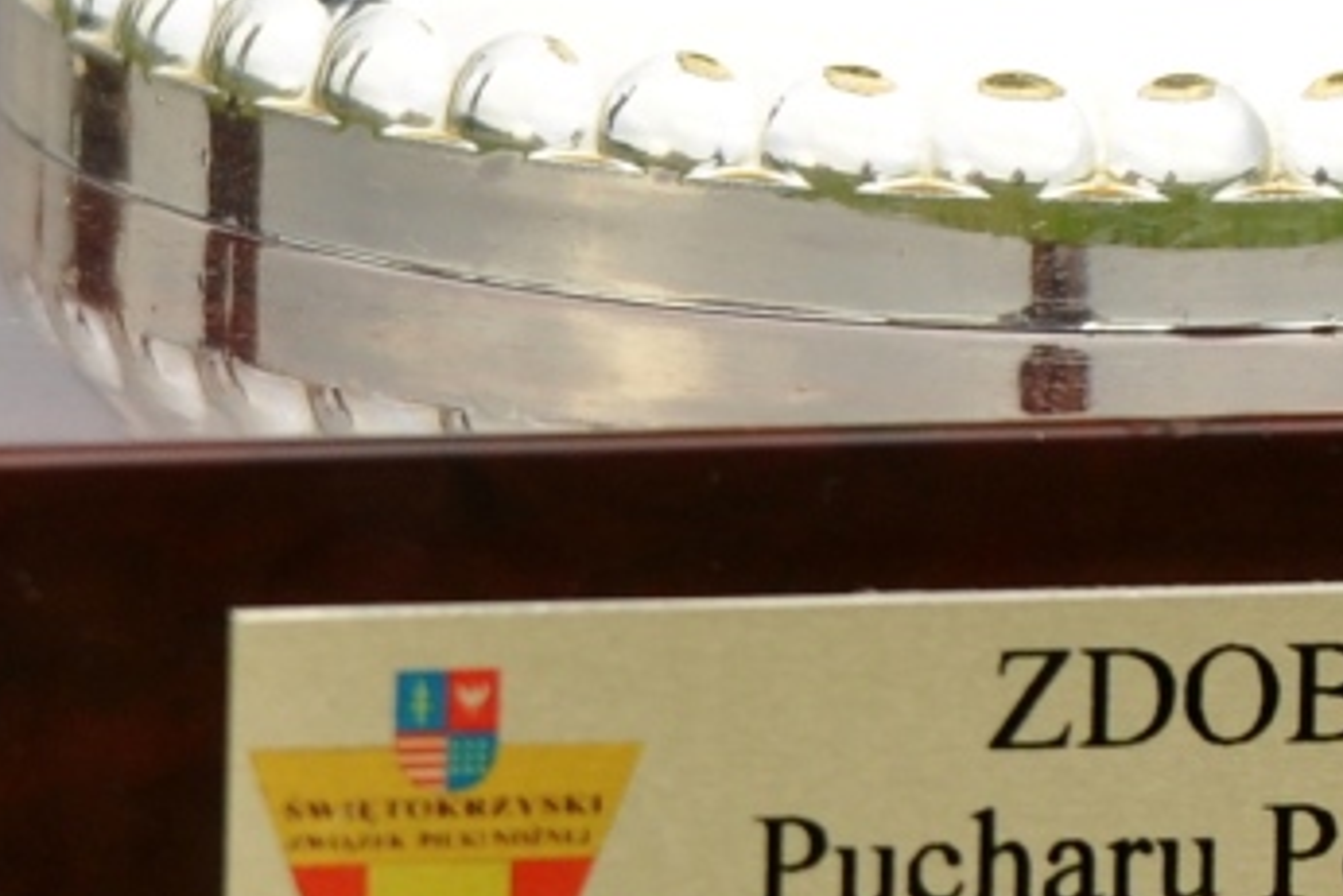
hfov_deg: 3.0
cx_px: 1242
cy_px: 873
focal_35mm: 694
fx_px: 25900
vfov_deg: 2.0
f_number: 3.5
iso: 200
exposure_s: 1/640
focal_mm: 200
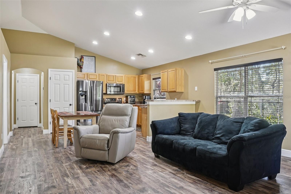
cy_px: 97
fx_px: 202
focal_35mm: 25
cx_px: 146
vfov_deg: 51.3
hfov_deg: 71.5
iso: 400
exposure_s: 1/3.33
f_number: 9
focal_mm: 17
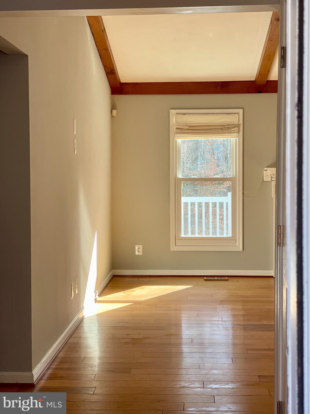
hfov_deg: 27.5
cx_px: 156
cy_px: 204
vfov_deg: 36.2
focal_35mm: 53
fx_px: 633
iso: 64
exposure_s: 1/122
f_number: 2
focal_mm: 6
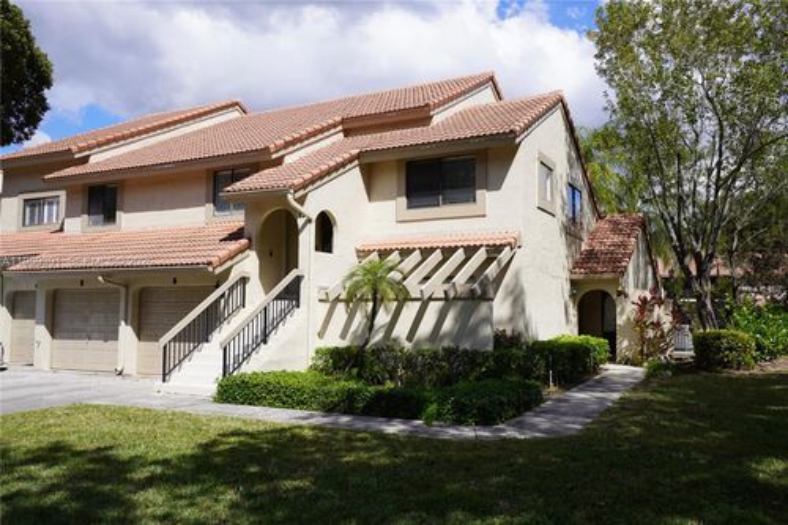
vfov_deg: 43.6
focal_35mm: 30
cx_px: 394
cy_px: 262
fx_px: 656
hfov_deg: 61.9
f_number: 5
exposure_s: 1/800
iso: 100
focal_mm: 20
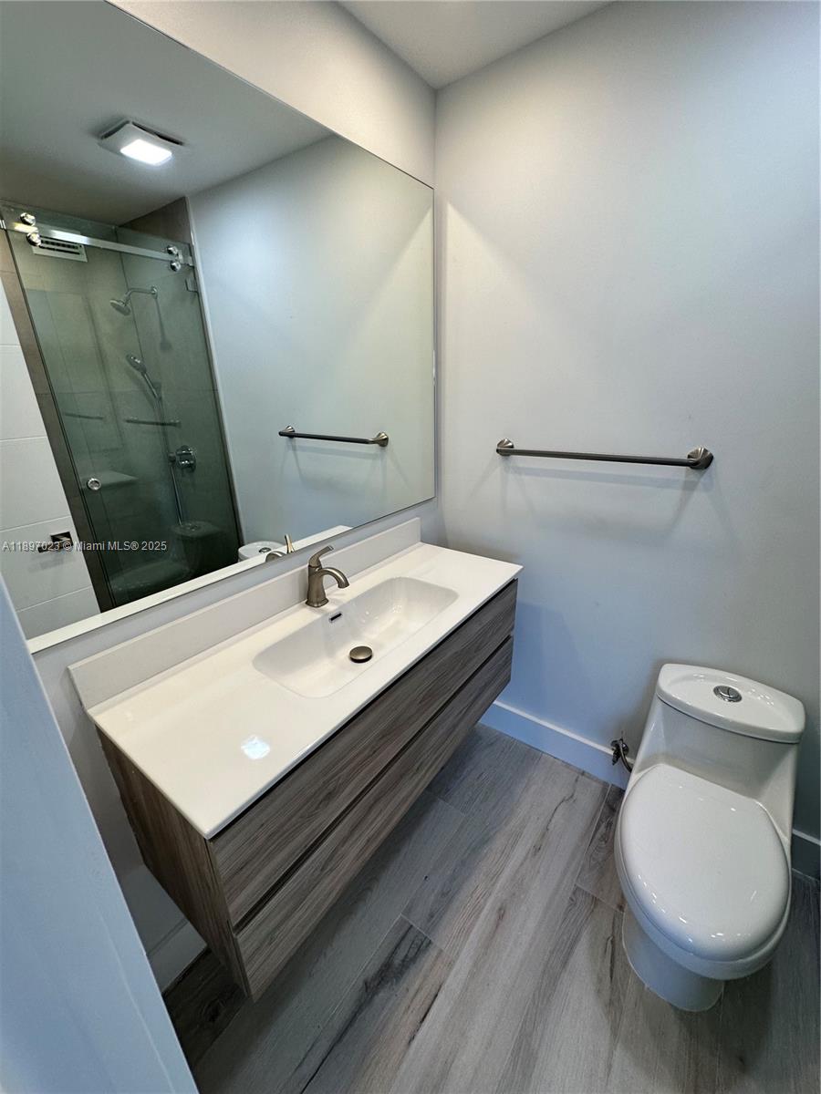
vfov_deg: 102.1
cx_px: 410
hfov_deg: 85.7
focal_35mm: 14
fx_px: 443
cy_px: 547
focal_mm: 2.22
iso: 64
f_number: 2.2
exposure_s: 1/120
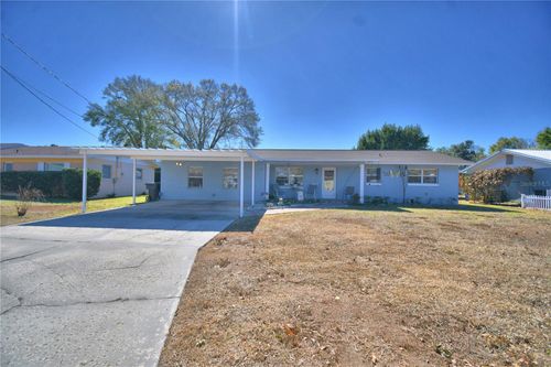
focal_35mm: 15
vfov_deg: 77.3
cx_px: 276
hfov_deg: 100.4
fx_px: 229
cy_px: 184
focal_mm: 10
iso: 100
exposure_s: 1/2000
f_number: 4.5
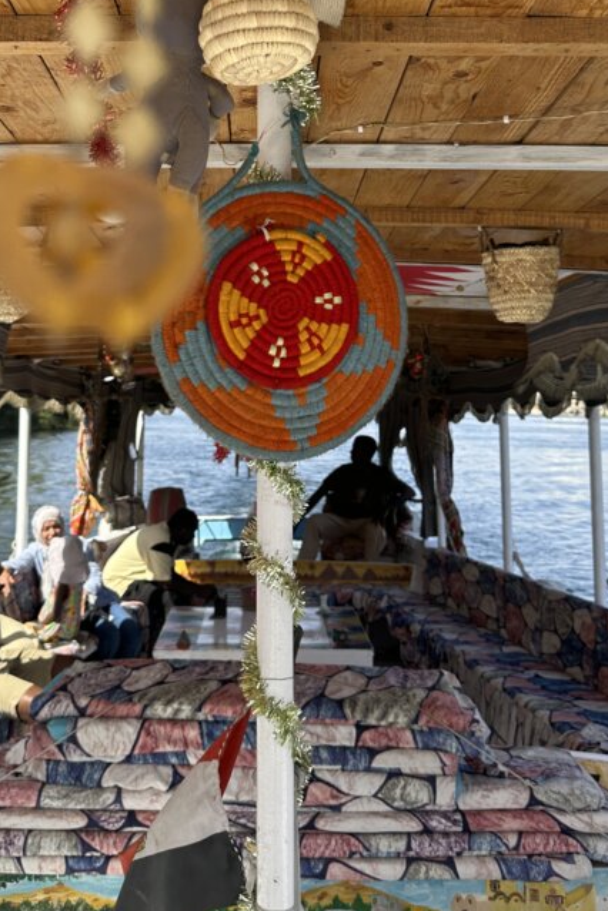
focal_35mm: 40
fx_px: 1013
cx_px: 271
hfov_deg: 33.4
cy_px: 309
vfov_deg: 47.7
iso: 80
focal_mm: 6.86
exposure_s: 1/1916
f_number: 1.78
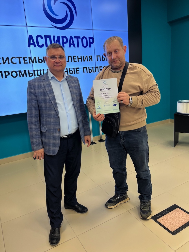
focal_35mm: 26
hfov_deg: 53.1
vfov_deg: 67.3
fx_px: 189
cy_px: 126
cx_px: 94
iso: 80
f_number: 1.6
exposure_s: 1/96
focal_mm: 5.1
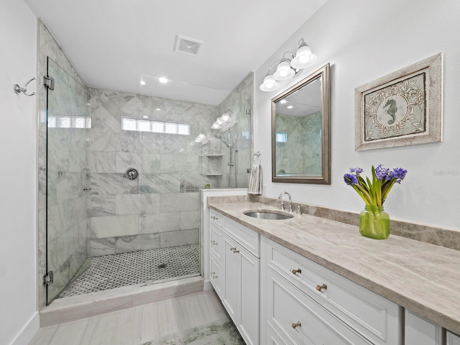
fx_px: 186
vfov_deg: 85.7
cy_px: 172
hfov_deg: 102.0
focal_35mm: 14
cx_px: 230
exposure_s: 1/4
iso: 320
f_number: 13
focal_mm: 7
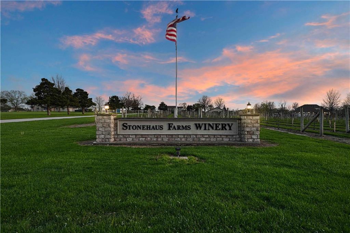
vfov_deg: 67.3
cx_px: 175
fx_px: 175
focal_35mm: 18
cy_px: 116
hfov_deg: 90.0
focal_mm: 18
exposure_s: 1/20
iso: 320
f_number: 7.1
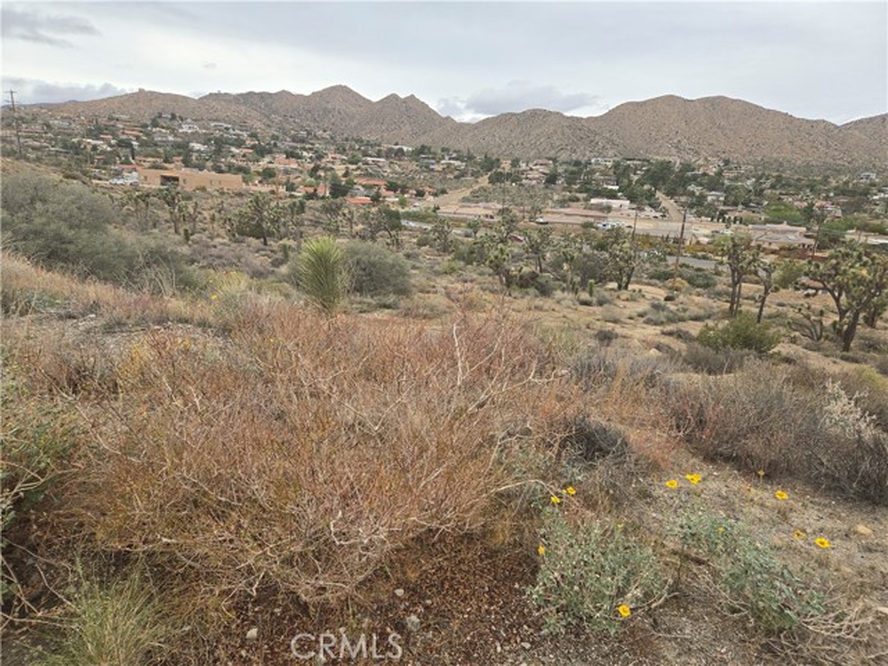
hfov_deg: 73.9
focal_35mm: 23
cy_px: 333
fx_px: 590
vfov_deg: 58.9
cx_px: 444
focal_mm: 5.4
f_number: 1.8
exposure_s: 1/790
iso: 25
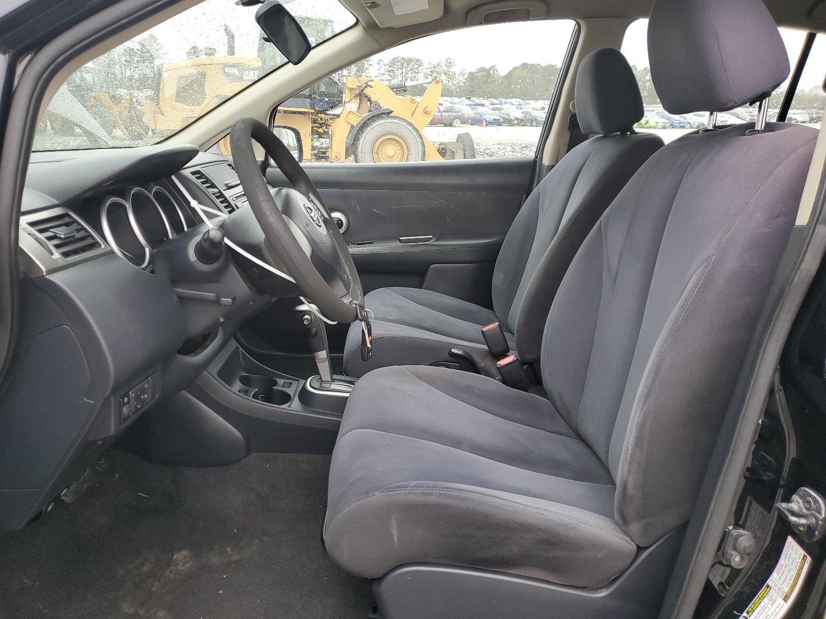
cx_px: 413
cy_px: 310
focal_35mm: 26
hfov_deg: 67.3
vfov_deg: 53.1
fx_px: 620
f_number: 1.5
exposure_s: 1/60.2
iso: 73
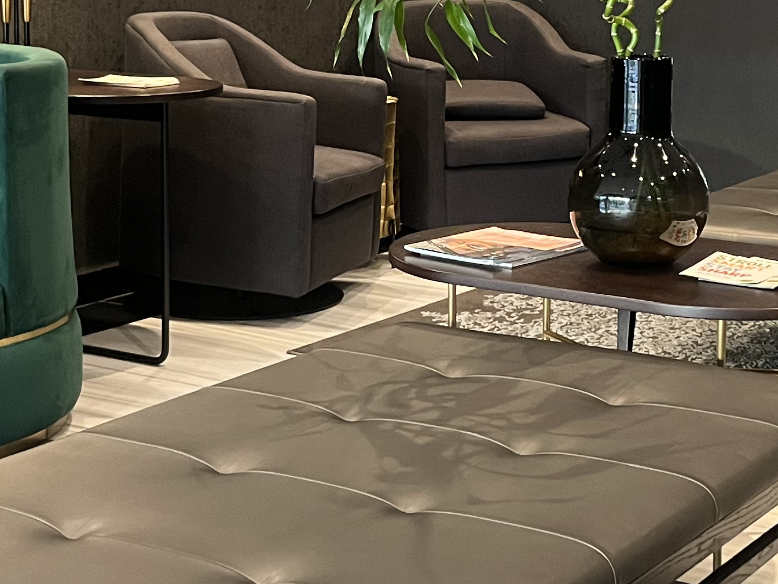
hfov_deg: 25.0
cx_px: 421
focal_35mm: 78
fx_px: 1753
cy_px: 182
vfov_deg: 18.8
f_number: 1.6
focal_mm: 5.1
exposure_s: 1/33
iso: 400
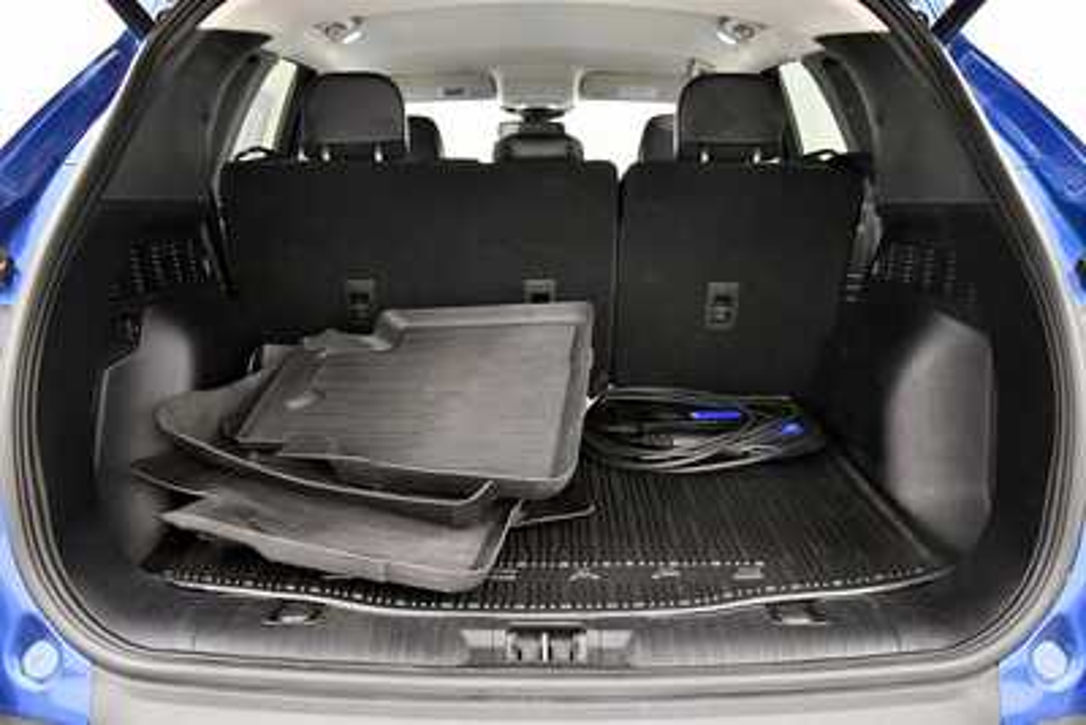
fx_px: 905
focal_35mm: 30
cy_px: 362
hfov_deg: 61.9
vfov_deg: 43.6
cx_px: 543
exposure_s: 1/60
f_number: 5.6
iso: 5600
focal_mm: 20
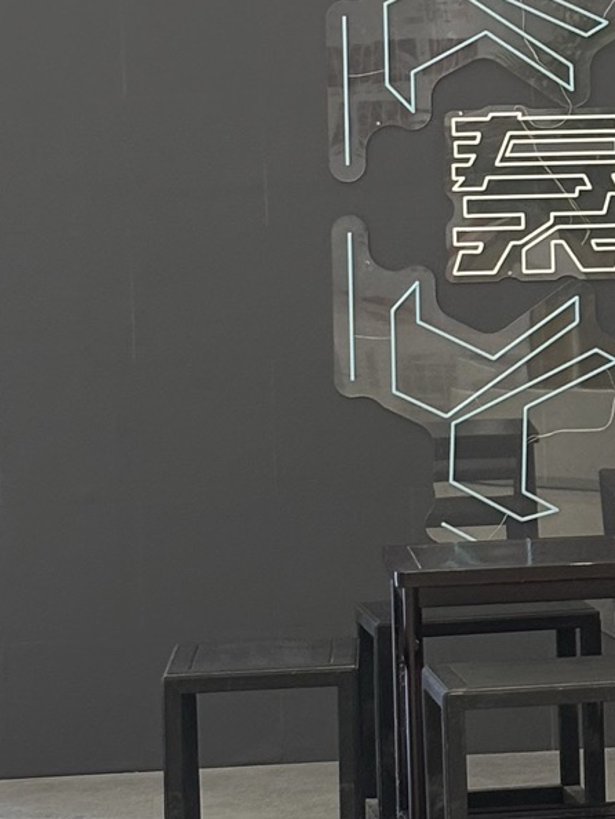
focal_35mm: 175
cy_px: 127
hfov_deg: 8.4
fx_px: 4143
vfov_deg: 11.2
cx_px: 707
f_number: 1.6
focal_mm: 5.96
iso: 125
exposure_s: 1/50
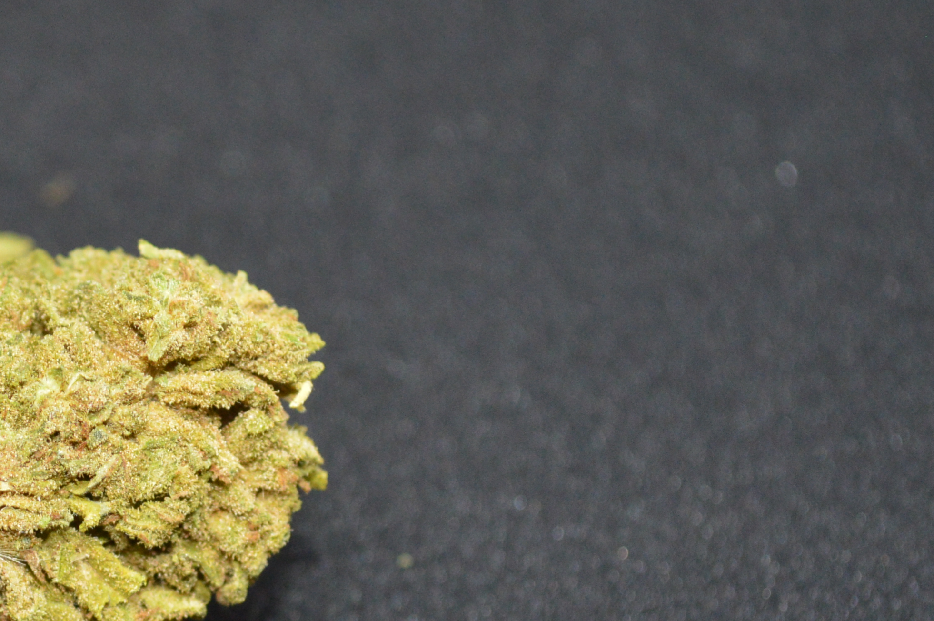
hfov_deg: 14.6
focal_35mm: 138
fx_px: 3577
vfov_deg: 9.9
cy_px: 439
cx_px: -27
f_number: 5.3
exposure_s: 1/60
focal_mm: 40
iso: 1000
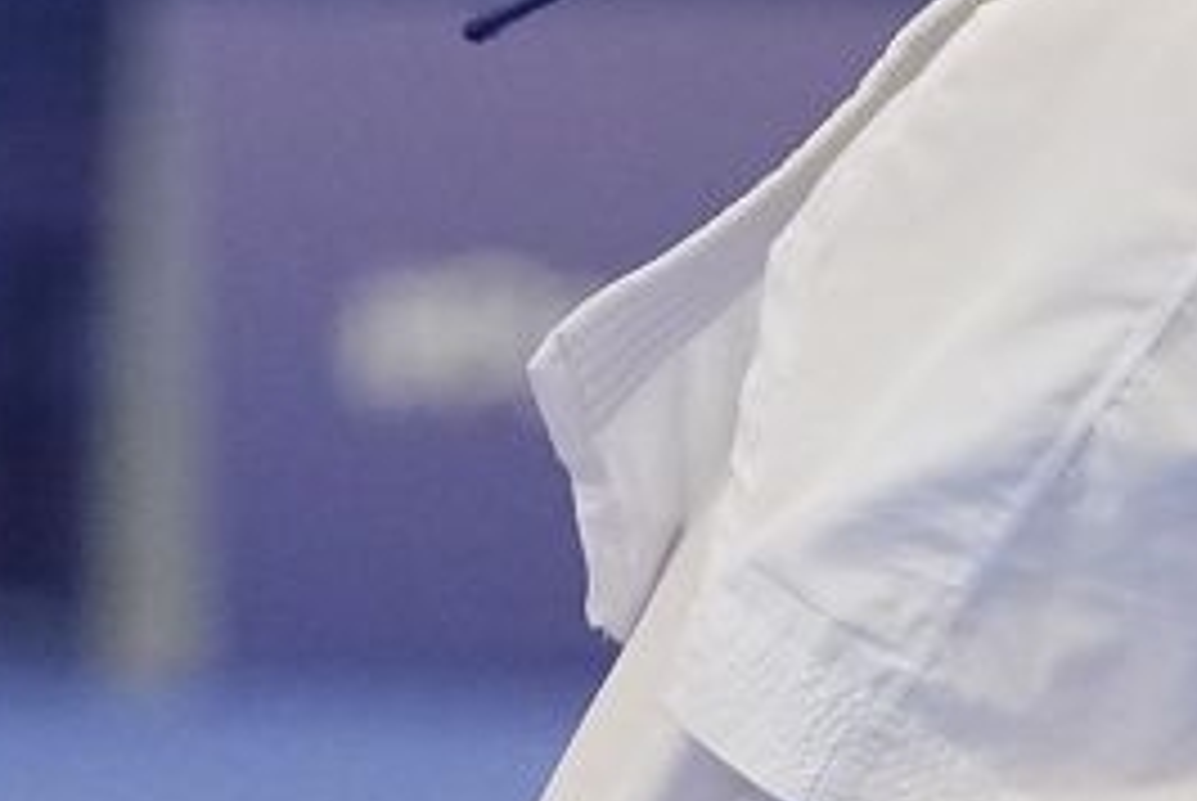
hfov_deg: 1.8
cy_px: -1071
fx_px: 38479
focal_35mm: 1156
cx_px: -1053
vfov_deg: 1.2
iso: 3200
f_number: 2.8
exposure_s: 1/1000
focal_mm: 171
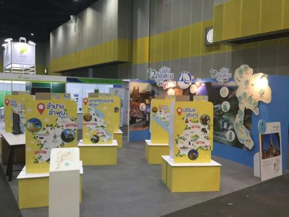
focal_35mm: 29
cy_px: 108
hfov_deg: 61.7
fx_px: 242
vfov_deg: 48.2
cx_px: 144
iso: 40
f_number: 2.2
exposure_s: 1/17
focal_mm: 4.15
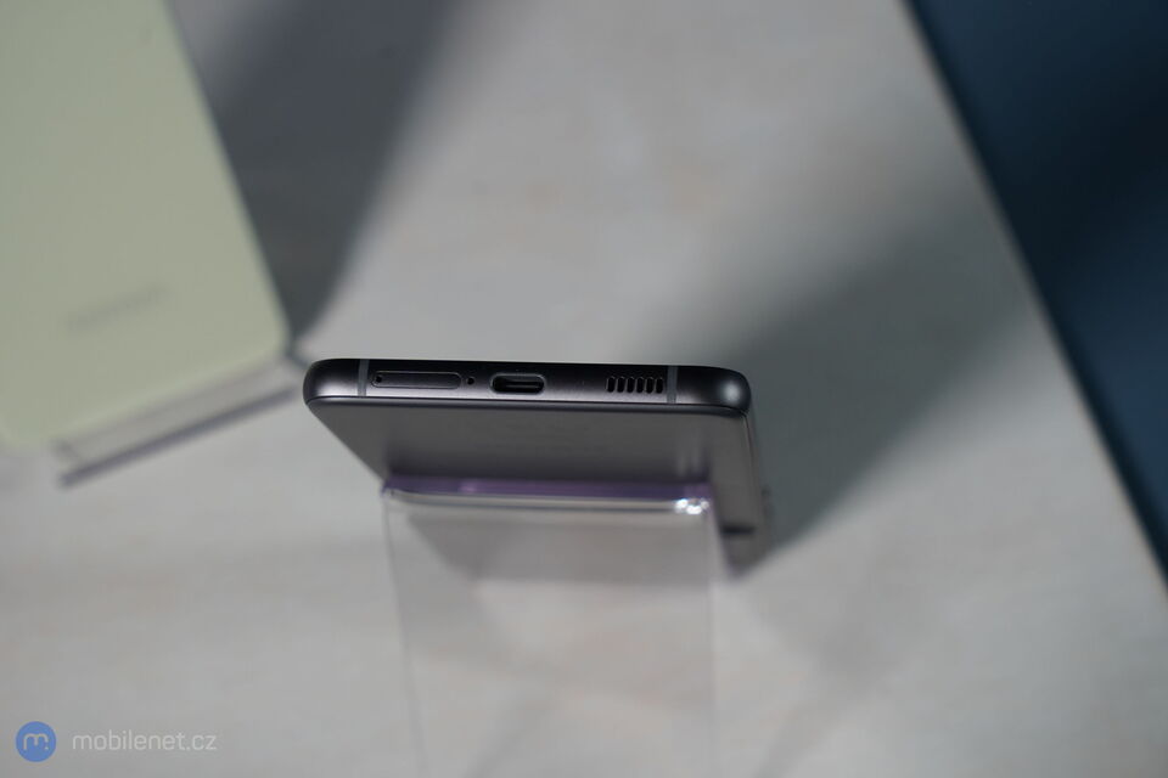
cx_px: 584
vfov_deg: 20.6
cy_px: 389
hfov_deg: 30.5
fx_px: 2141
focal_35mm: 66
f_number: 6.3
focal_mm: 66
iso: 1250
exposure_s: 1/160
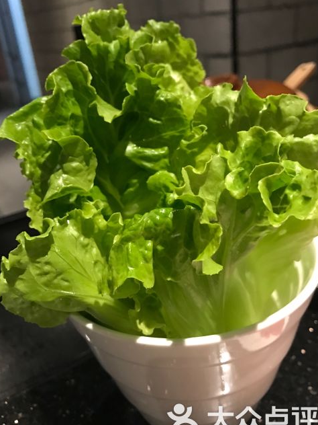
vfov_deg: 58.3
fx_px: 380
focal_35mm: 31
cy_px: 219
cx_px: 159
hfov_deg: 45.4
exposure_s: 1/9
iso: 100
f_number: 1.8
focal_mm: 3.99
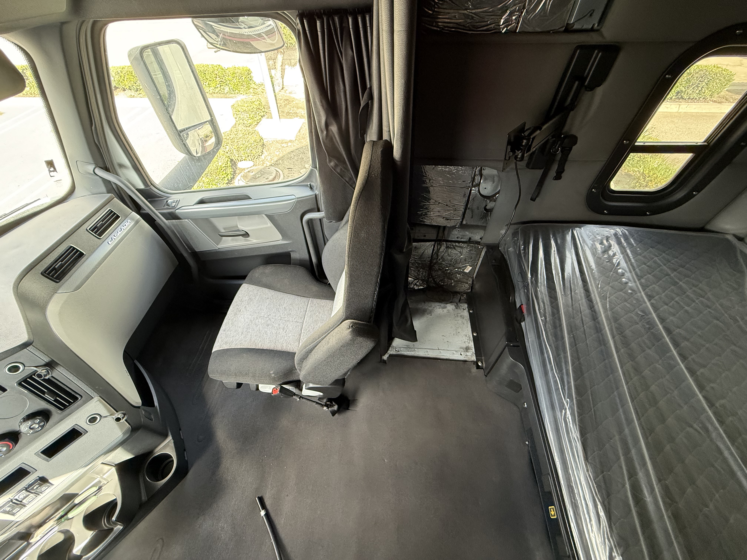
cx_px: 374
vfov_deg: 85.7
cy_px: 280
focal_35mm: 14
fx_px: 302
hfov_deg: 102.1
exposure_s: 1/87
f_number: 2.2
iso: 320
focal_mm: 2.22
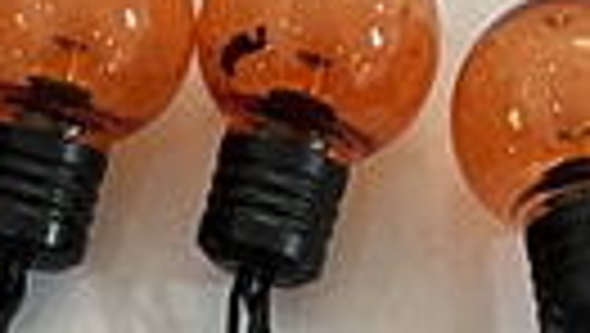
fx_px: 3383
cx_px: 401
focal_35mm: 216
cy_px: 832
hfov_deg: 10.0
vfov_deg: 5.4
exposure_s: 1/50
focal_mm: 5.1
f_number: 1.6
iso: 200
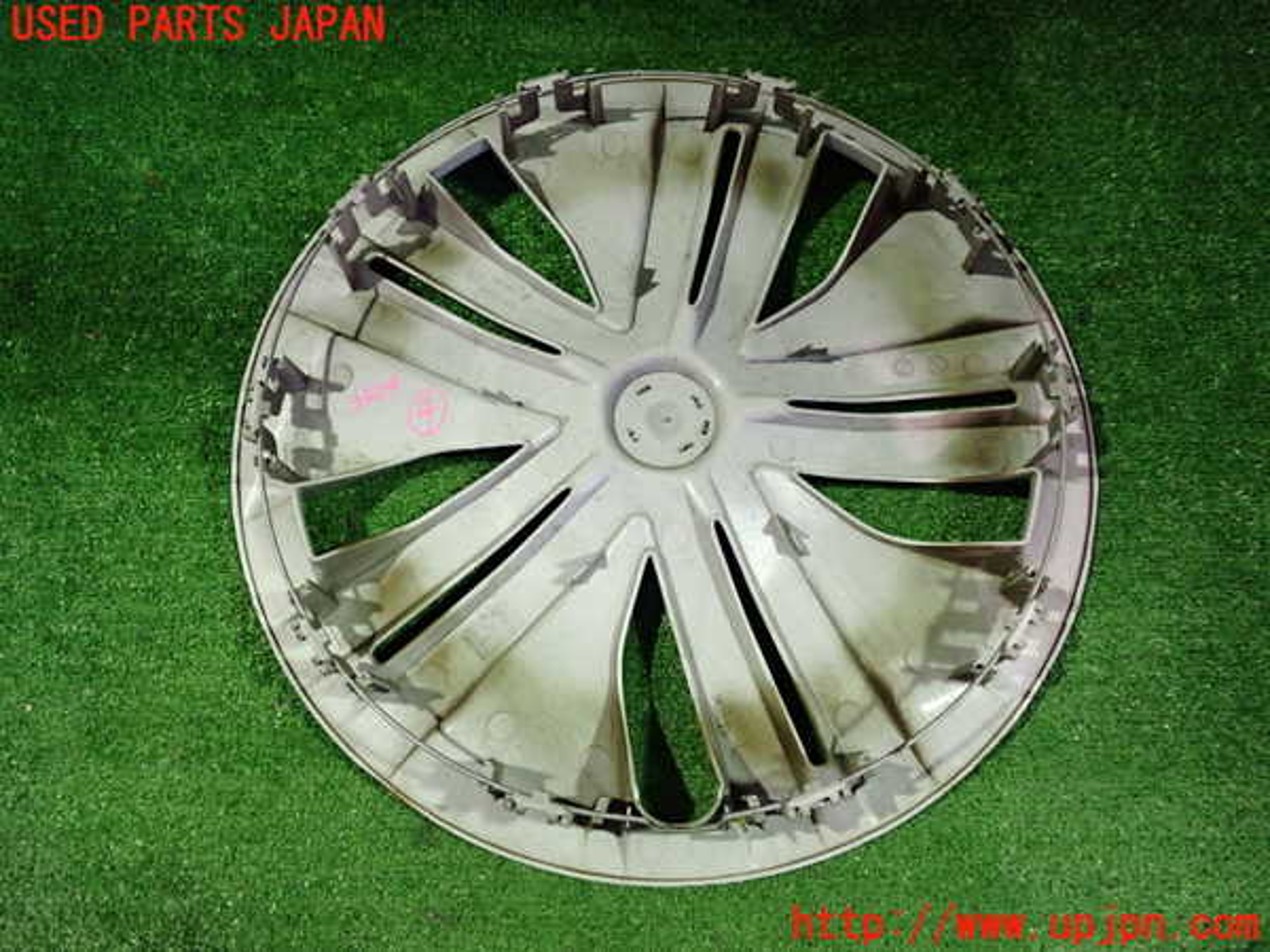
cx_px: 635
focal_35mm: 30
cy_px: 476
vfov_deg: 46.8
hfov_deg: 60.0
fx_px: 1101
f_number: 2.3
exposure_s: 1/30
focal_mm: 5.4
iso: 500
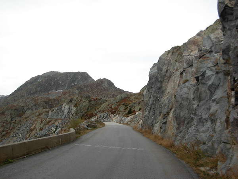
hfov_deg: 49.0
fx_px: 261
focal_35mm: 38
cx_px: 119
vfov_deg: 37.7
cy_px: 90
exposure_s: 1/745
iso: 79
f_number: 2.9
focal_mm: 6.3
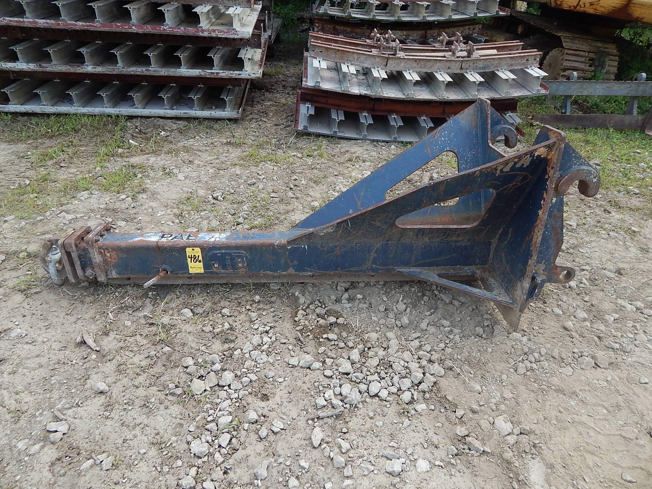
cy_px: 244
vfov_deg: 58.9
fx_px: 433
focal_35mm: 23
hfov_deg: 73.9
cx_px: 326
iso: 125
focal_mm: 4
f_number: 3
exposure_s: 1/400
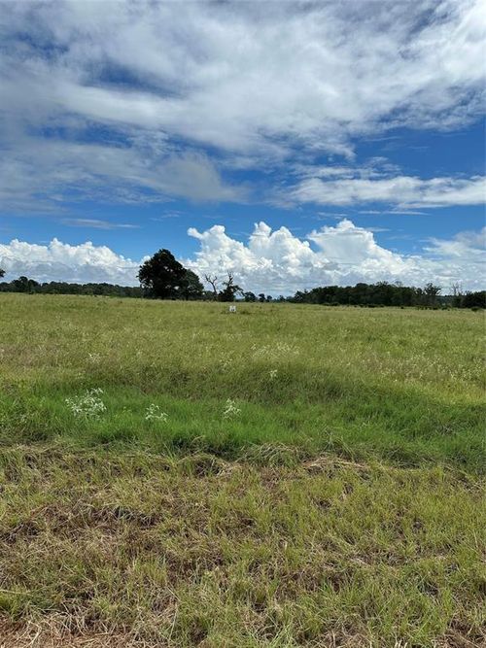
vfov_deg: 71.6
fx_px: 449
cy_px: 324
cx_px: 243
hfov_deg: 56.8
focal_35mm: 24
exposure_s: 1/8197
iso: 80
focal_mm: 6.86
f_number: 1.78
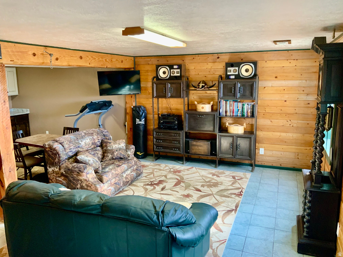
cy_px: 128
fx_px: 287
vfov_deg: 48.2
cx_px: 172
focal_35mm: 29
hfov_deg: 61.7
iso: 125
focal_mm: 3
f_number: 1.8
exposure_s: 1/60
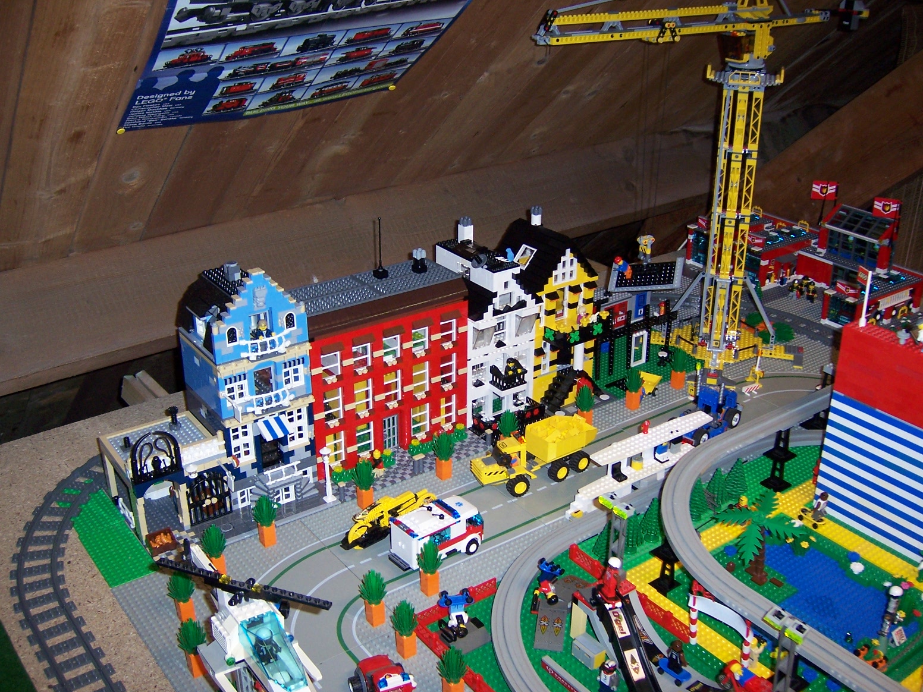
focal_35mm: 36
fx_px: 960
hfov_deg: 51.4
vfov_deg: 39.7
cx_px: 462
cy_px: 346
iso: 125
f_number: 2.8
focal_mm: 6.2
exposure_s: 1/60
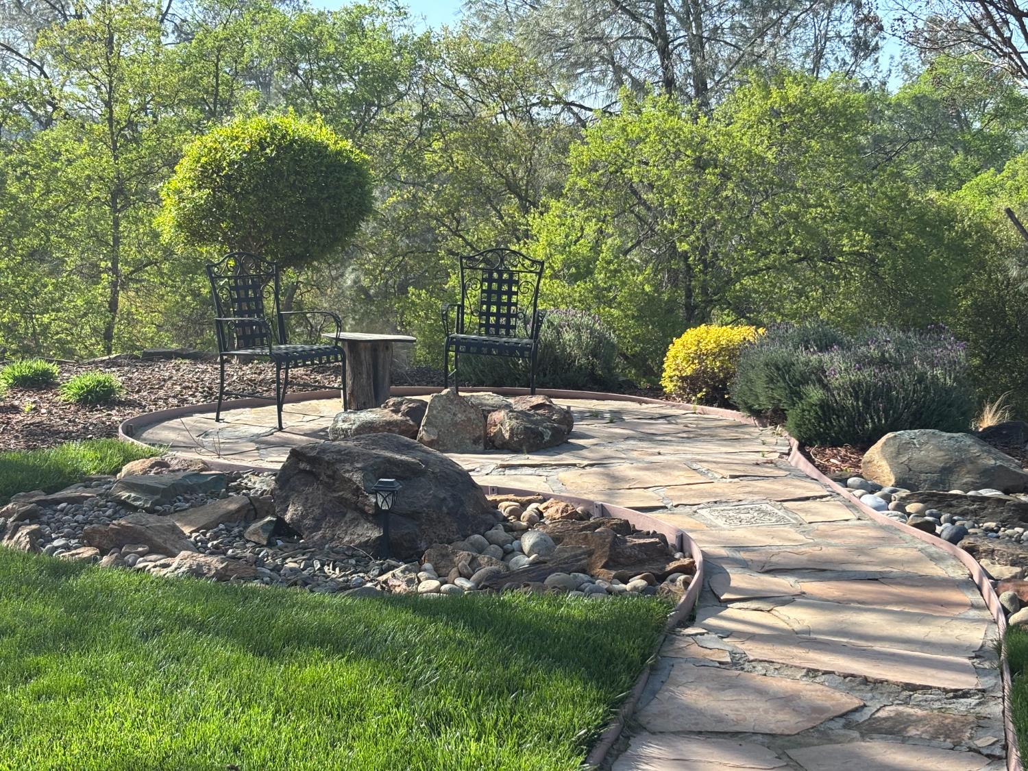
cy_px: 386
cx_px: 514
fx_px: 1544
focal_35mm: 52
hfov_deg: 36.8
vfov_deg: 28.0
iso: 32
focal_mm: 5.96
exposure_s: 1/872
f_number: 1.6
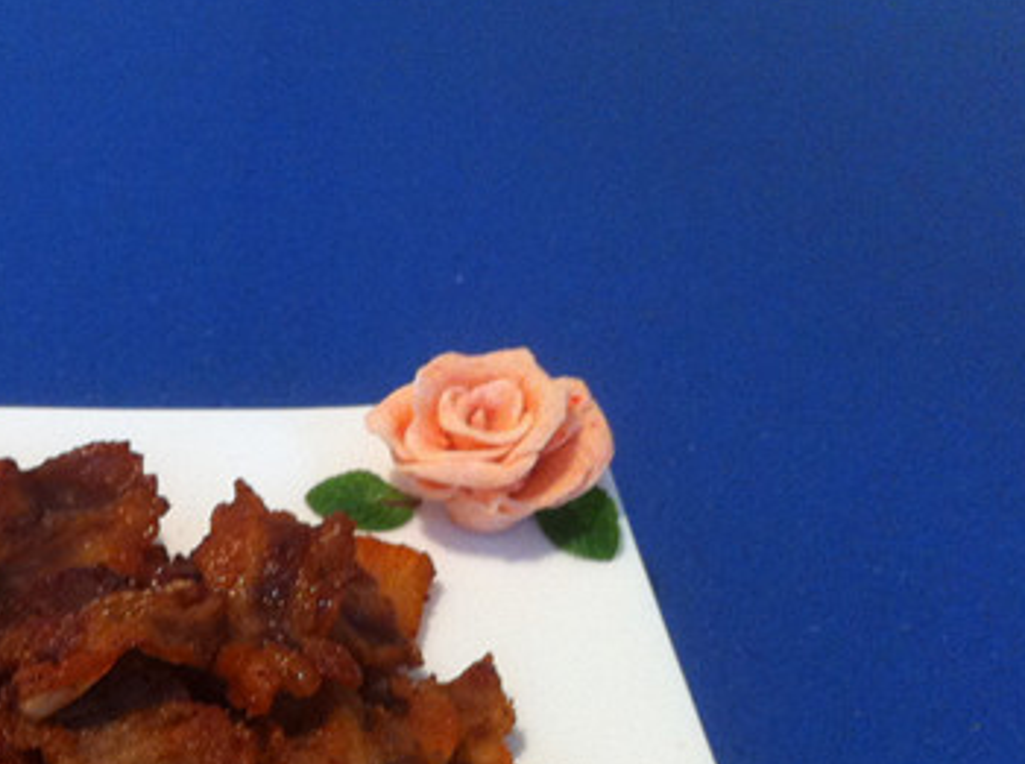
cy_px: 786
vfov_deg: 17.9
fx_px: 2364
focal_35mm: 80
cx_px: -41
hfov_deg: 23.3
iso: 160
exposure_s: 1/15
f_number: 2.8
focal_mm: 3.85
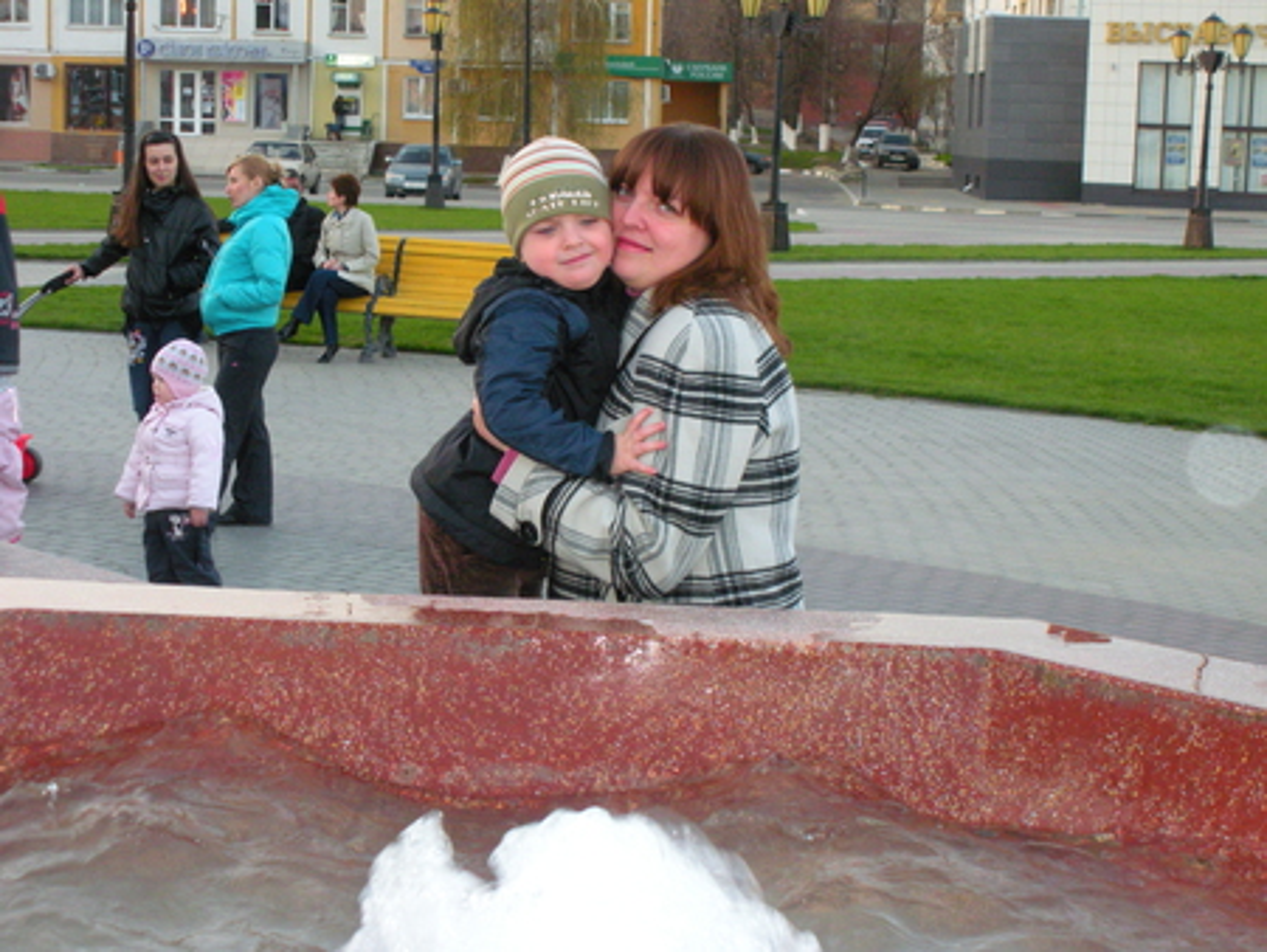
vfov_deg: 23.0
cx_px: 634
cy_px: 476
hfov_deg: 30.3
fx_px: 2344
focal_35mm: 64
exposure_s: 1/60
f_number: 4.6
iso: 348
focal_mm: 11.2
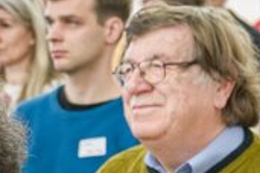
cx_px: -125
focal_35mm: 216
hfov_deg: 9.3
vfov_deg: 6.4
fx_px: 1560
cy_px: 111
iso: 1000
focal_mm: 48
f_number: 3.5
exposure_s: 1/15
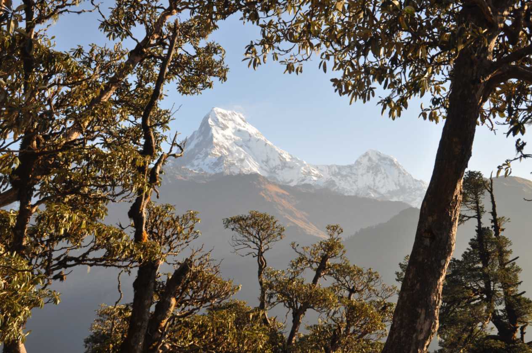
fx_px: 775
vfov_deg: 25.7
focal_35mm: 52
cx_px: 266
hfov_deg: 37.9
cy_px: 176
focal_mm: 35
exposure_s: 1/250
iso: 200
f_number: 8
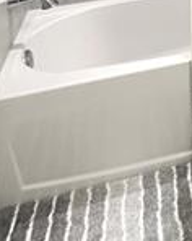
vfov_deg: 20.3
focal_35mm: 71
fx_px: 505
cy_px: -176
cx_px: 332
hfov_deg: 17.8
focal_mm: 2.22
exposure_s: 1/120
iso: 200
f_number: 2.2
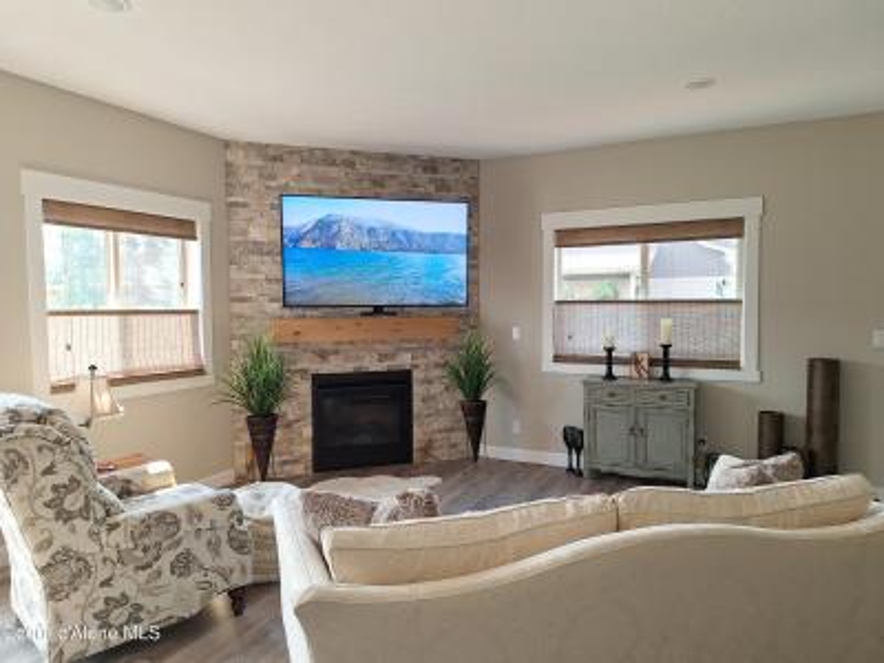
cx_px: 442
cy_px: 332
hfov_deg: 73.9
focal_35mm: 23
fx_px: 587
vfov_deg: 58.9
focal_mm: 5.54
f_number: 1.8
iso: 25
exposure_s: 1/100
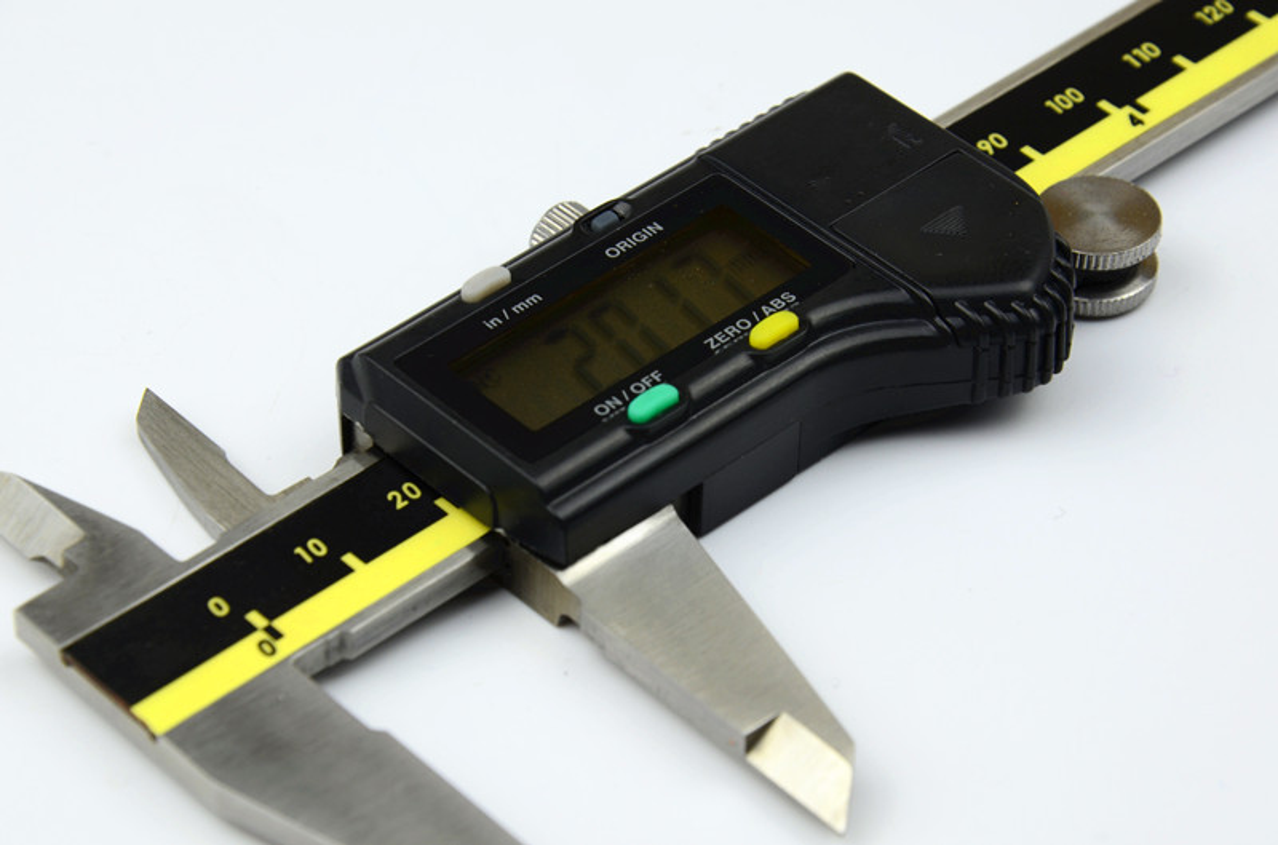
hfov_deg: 13.1
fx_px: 5577
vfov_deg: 8.7
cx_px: 639
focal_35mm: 158
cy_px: 422
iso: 160
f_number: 13
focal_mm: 105
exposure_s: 1/10
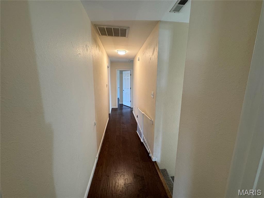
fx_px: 107
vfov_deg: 85.7
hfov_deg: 102.1
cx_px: 132
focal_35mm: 14
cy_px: 99
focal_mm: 2.22
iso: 250
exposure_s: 1/60
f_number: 2.2
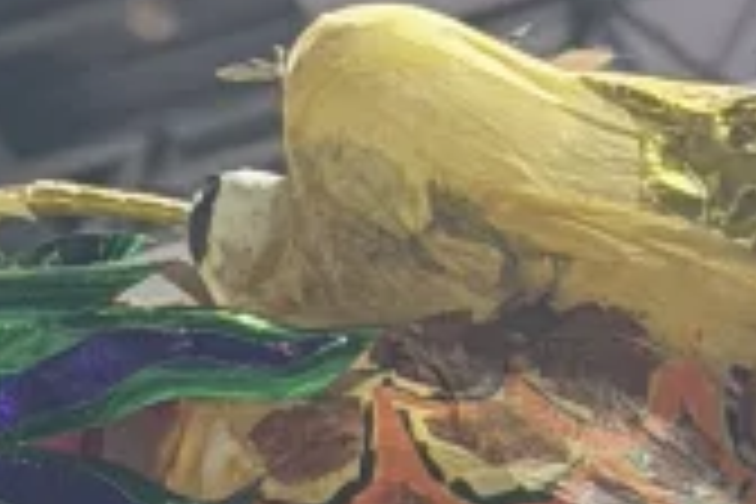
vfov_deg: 3.1
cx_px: 1170
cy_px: 1548
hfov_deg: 4.8
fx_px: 8987
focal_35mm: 428
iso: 50
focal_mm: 6.76
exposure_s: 1/122
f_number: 1.78
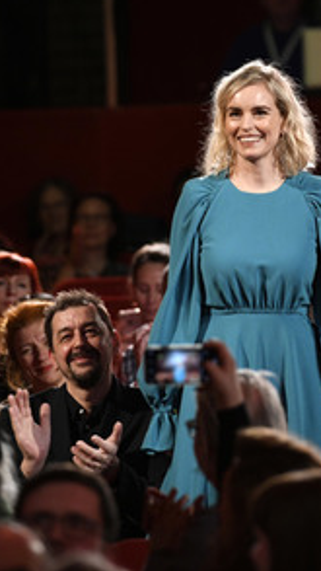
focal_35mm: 322
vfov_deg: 6.7
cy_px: 281
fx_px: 4868
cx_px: 244
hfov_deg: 3.8
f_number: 3.5
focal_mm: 200
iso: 3200
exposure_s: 1/160
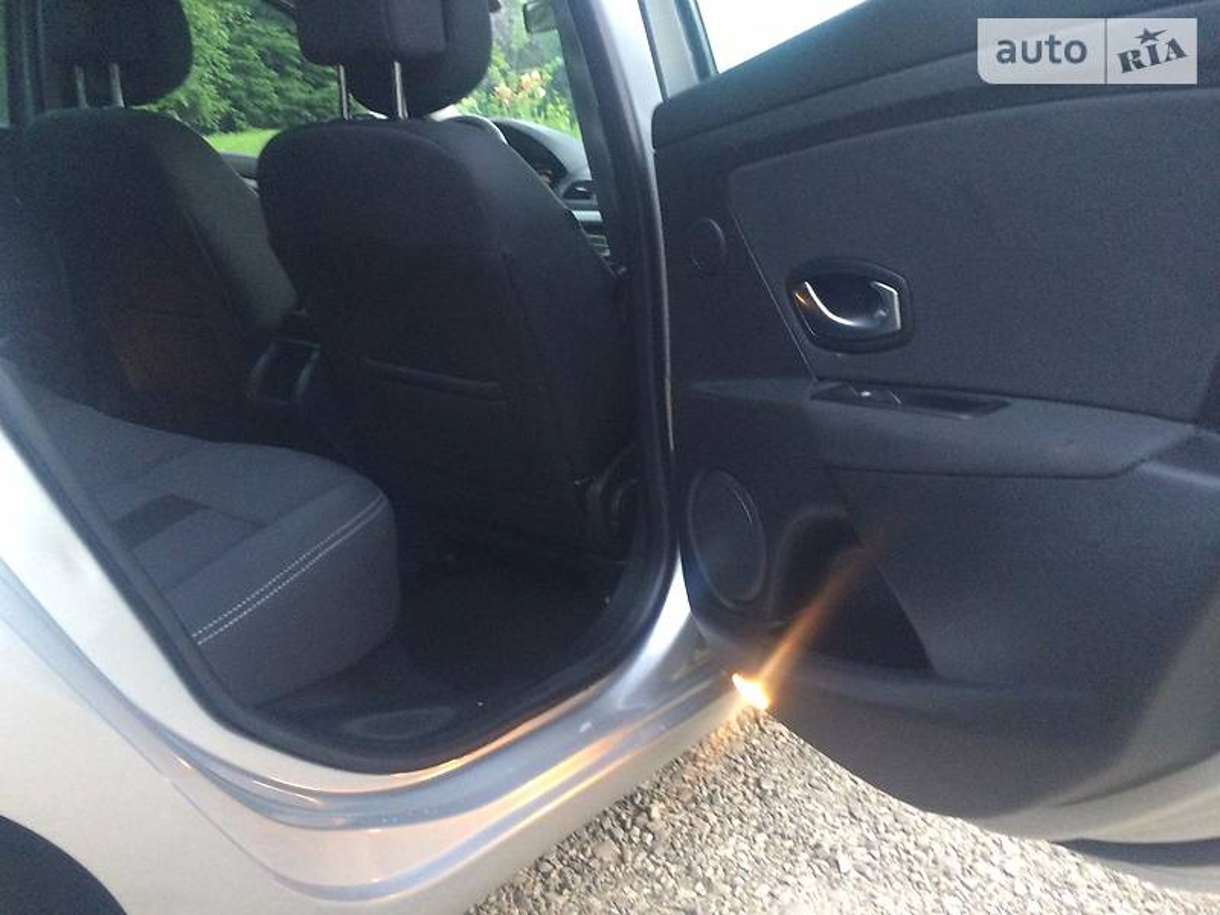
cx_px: 610
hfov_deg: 61.7
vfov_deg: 48.2
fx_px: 1022
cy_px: 458
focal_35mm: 29
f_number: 2.2
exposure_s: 1/33
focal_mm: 4.2
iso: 250
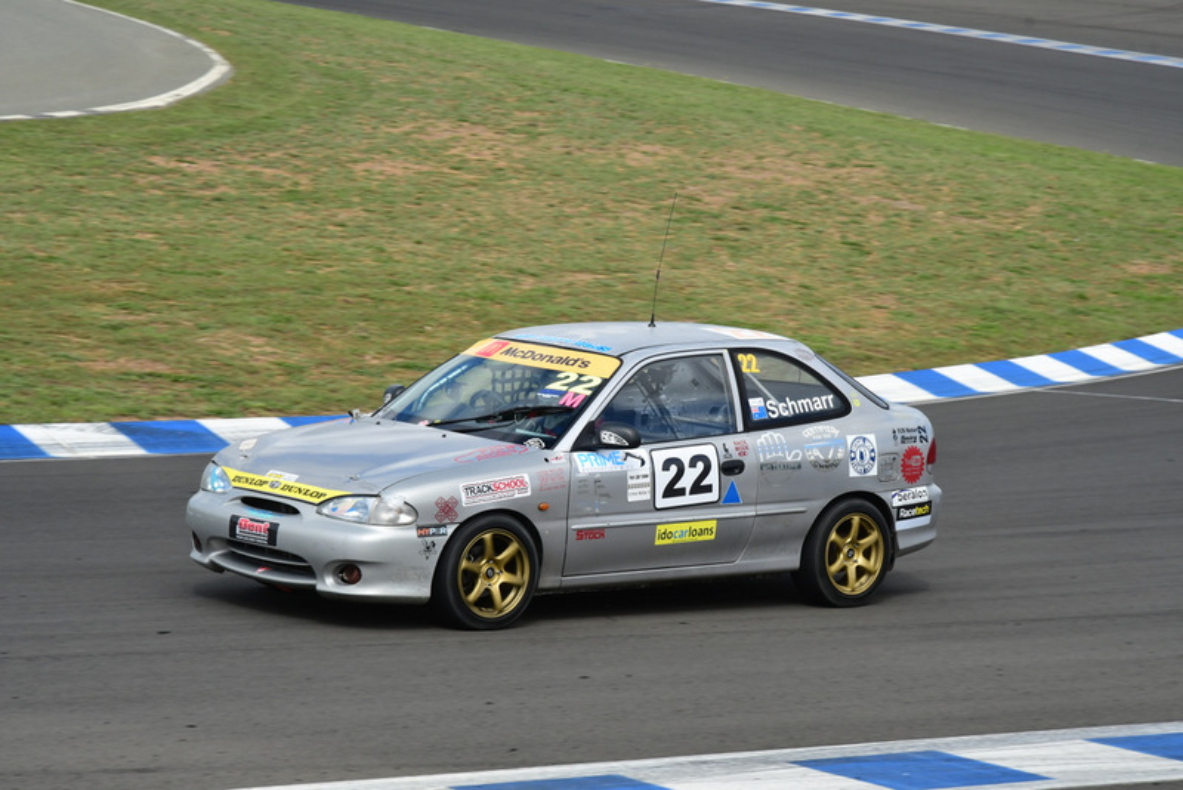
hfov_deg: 17.1
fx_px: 3945
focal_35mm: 120
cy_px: 395
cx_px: 592
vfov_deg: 11.4
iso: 400
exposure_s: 1/400
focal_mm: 80
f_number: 11
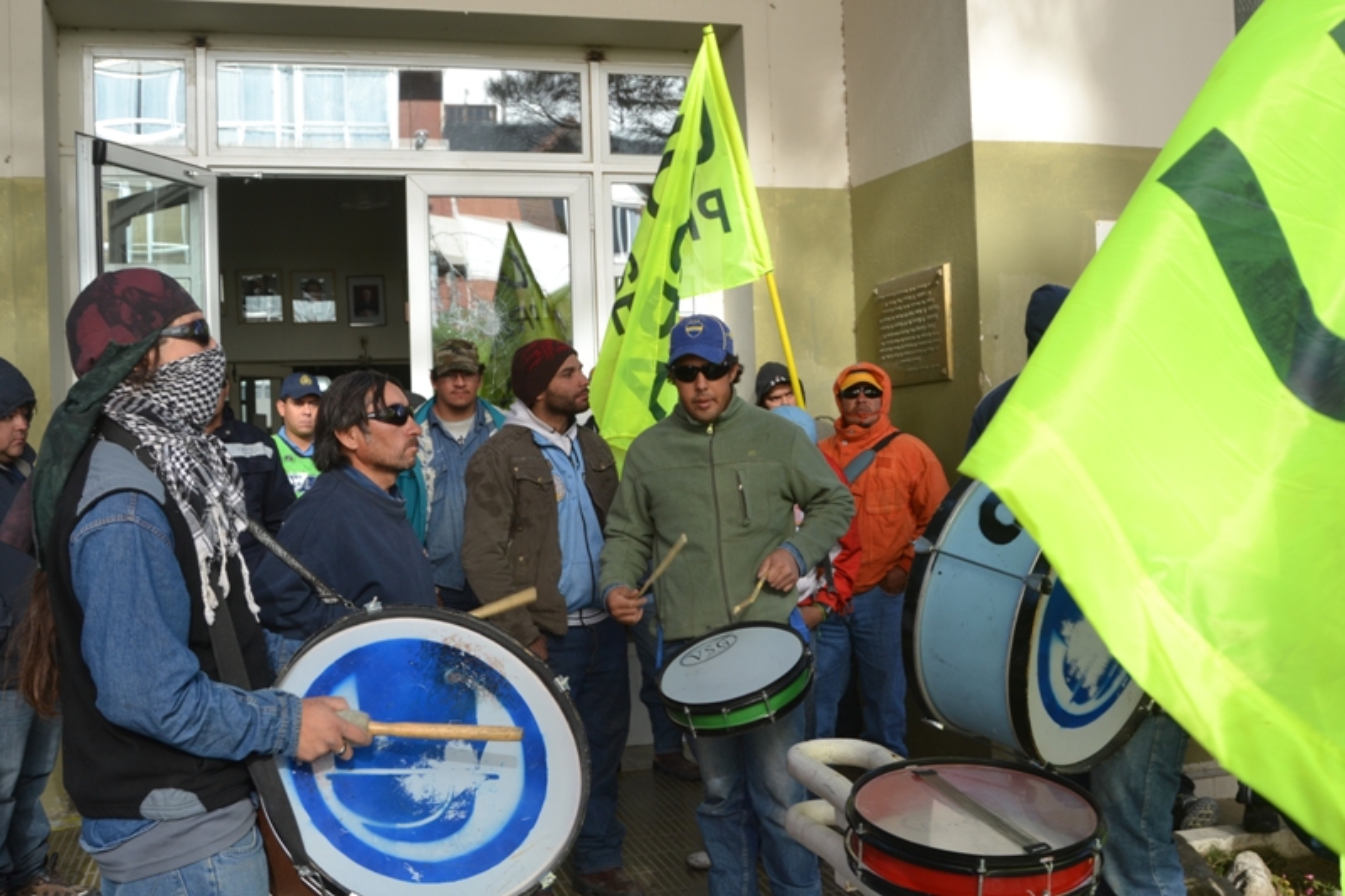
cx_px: 672
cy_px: 448
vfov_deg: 36.9
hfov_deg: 53.1
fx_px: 1345
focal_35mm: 36
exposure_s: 1/125
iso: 140
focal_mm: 24
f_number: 5.6
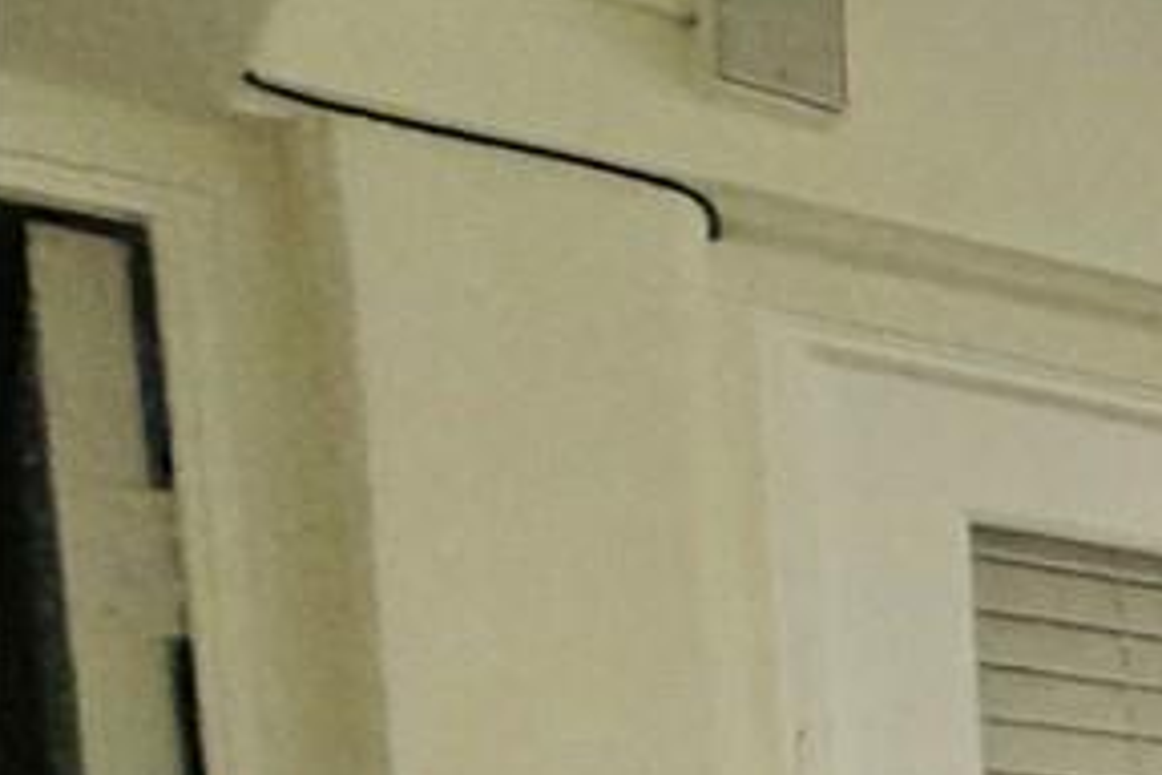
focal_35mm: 81
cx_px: 3208
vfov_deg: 14.6
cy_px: 1441
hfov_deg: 12.8
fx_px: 2614
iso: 50
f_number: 2.2
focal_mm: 2.22
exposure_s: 1/133
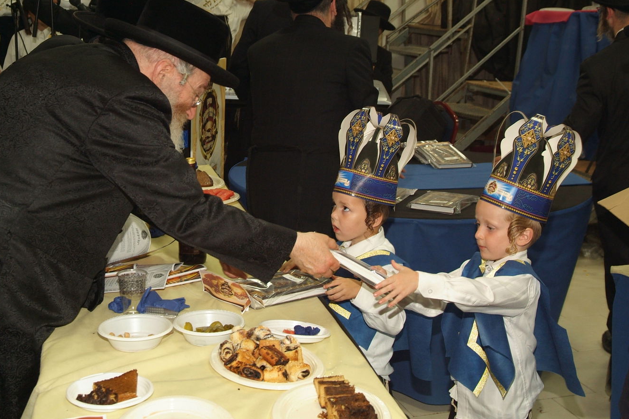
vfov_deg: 25.1
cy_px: 217
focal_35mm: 54
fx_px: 943
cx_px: 314
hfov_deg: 36.9
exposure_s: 1/60
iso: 800
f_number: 5.6
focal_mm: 34
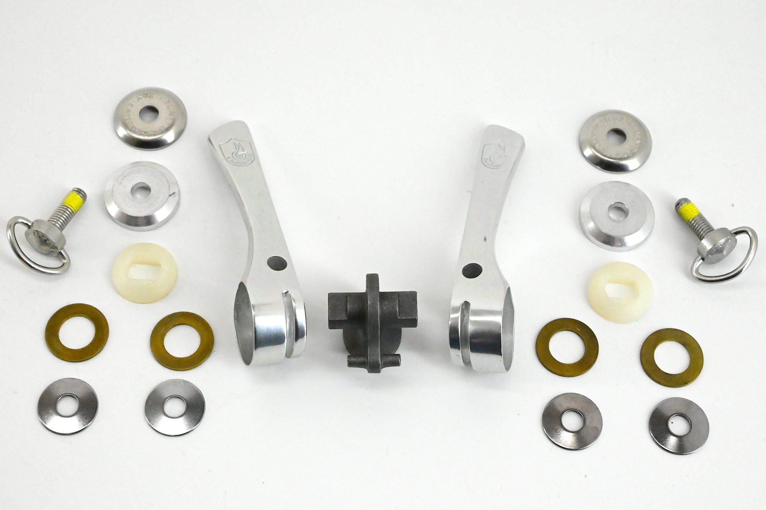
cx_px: 383
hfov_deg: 28.9
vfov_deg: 19.4
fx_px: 1489
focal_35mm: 70
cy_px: 255
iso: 22800
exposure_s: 1/640
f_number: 20
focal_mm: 70
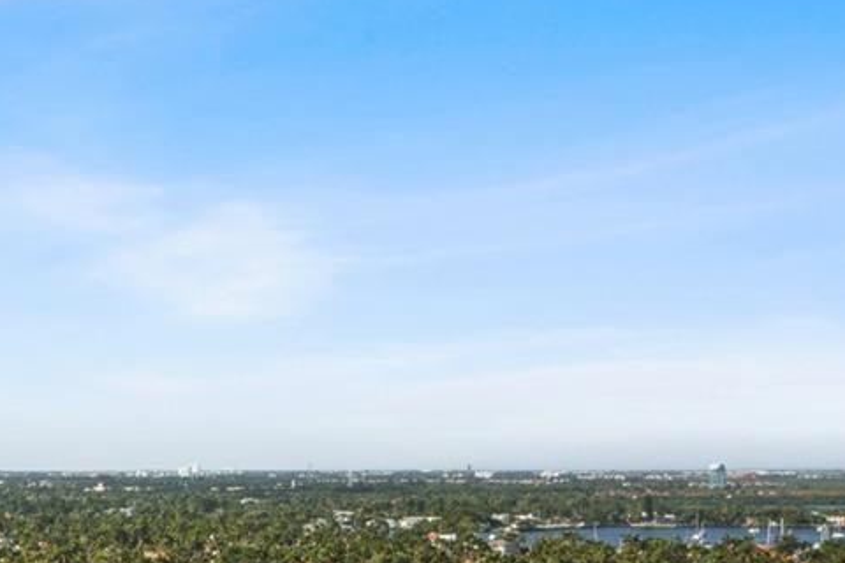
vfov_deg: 19.4
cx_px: -33
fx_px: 1643
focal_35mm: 70
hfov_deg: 27.0
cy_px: 380
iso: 200
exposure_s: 1/400
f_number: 10
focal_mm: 14
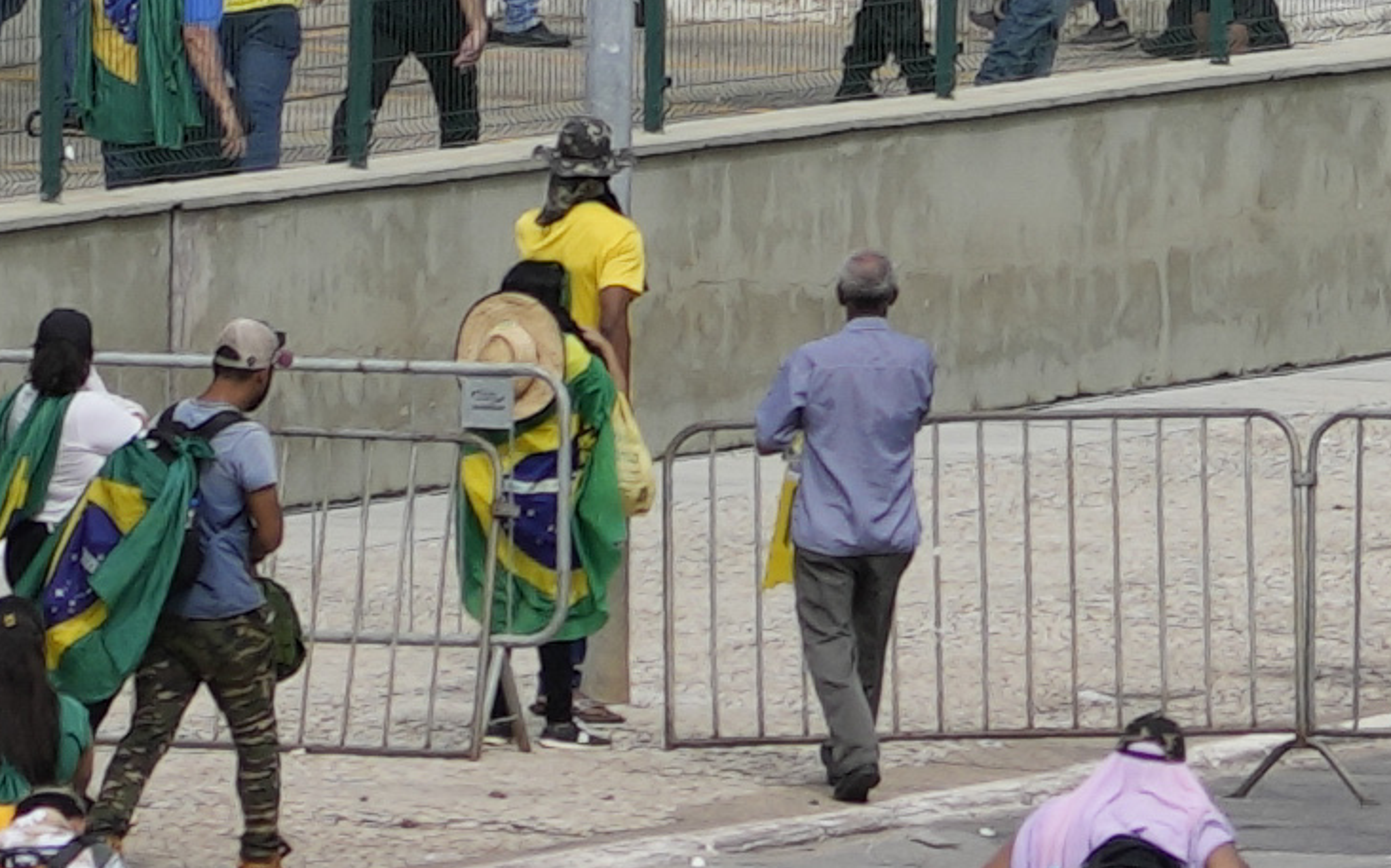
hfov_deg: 1.8
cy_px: -1267
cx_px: 4274
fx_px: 44454
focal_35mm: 1173
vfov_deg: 1.1
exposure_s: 1/640
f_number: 5.6
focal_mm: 100
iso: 100
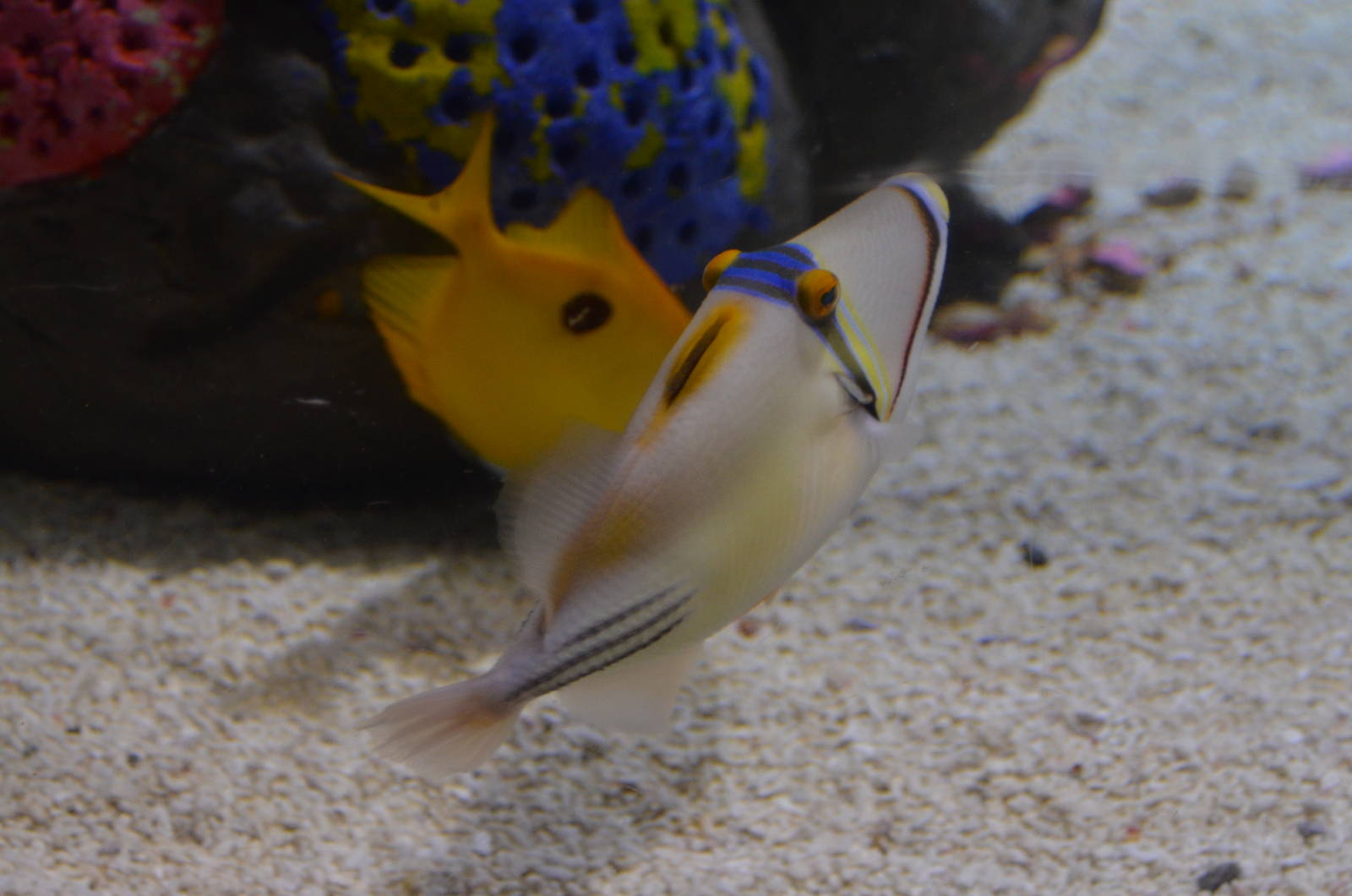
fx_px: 2923
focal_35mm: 78
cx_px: 676
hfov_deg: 26.0
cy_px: 448
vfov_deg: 17.4
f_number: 4.8
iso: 800
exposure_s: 1/50
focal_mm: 52
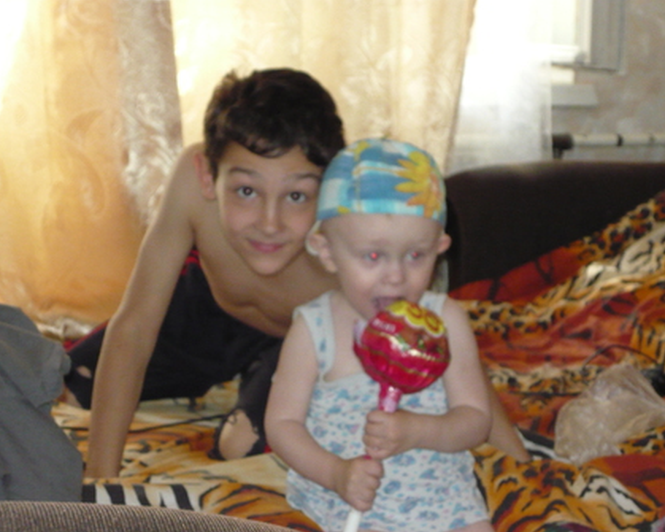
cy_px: 267
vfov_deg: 14.7
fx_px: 2066
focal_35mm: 105
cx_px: 346
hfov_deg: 18.3
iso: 500
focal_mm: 16.5
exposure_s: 1/60
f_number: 5.1
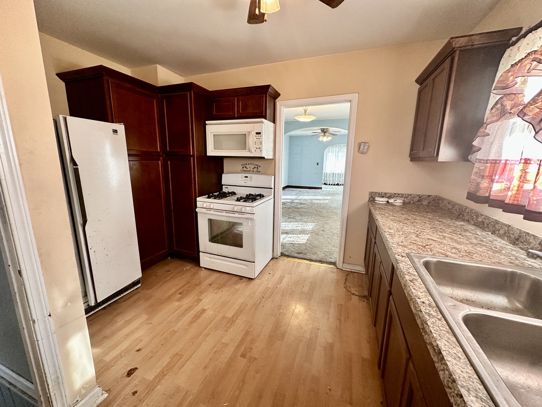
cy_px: 204
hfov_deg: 102.1
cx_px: 271
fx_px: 219
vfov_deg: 85.7
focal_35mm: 14
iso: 250
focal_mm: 2.22
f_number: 2.2
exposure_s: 1/120
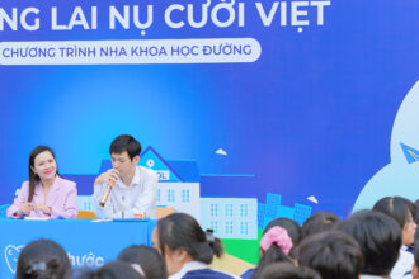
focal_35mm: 191
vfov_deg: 7.2
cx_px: 145
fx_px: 2223
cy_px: 133
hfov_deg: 10.8
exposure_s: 1/125
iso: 100
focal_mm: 70
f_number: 4
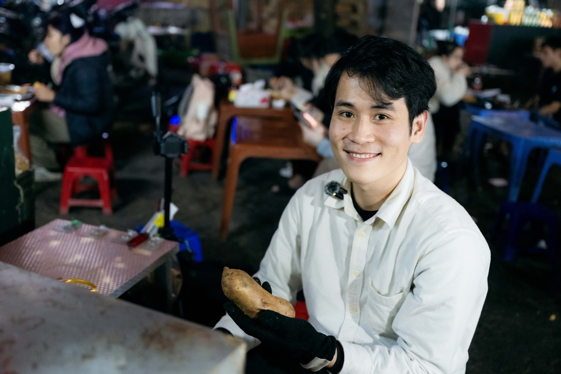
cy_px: 191
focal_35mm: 39
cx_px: 287
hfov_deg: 49.6
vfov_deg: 34.2
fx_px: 608
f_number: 2.8
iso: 4000
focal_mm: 38
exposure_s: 1/200
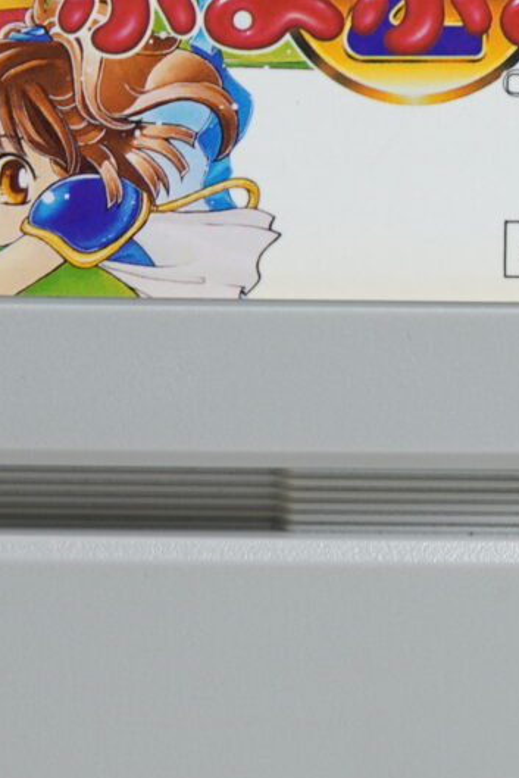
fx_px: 5229
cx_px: 106
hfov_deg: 5.7
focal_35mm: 242
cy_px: 232
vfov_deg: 8.5
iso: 64
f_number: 5
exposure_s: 1/10
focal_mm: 50
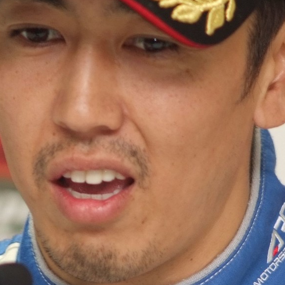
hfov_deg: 2.2
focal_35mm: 815
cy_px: 162
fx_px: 7592
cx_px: 85
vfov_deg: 2.2
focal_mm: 180
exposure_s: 1/125
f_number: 2.8
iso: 400
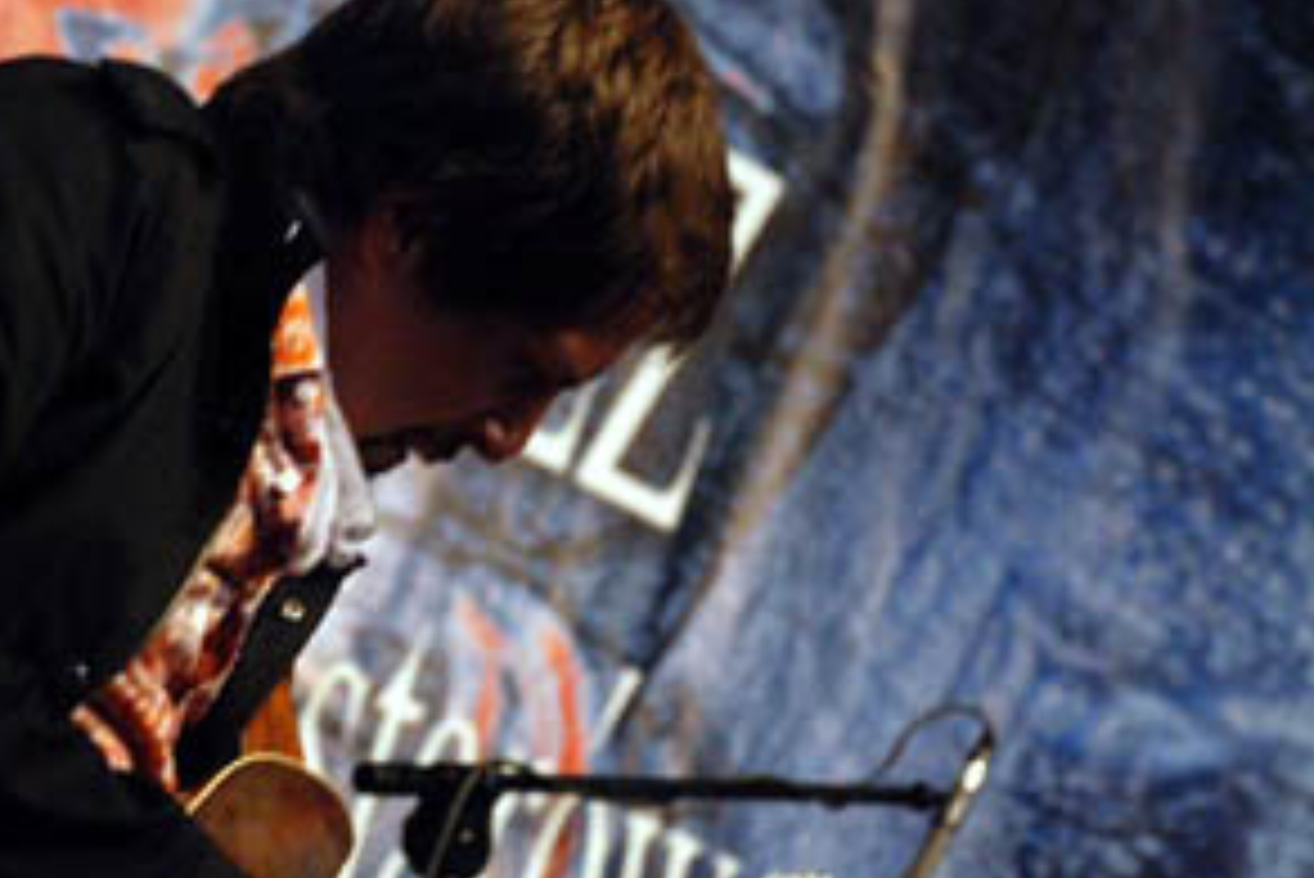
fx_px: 5916
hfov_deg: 12.7
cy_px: 606
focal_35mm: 162
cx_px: 418
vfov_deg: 8.5
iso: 1250
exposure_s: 1/60
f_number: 5.6
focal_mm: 70
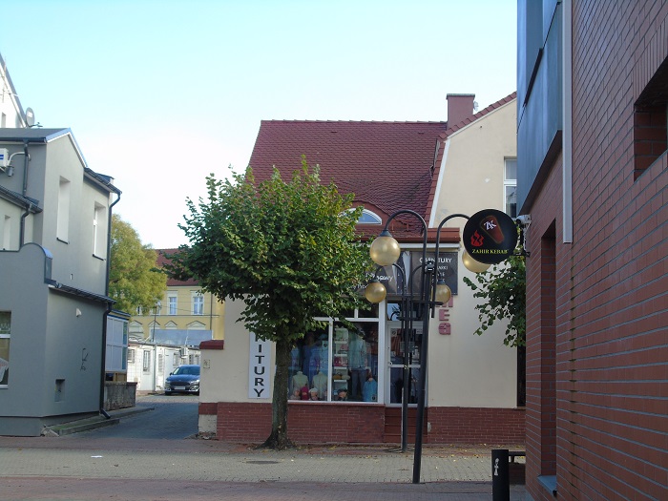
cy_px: 250
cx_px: 334
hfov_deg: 35.5
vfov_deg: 27.0
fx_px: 1042
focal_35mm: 54
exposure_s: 1/125
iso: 80
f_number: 4.5
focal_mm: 9.6
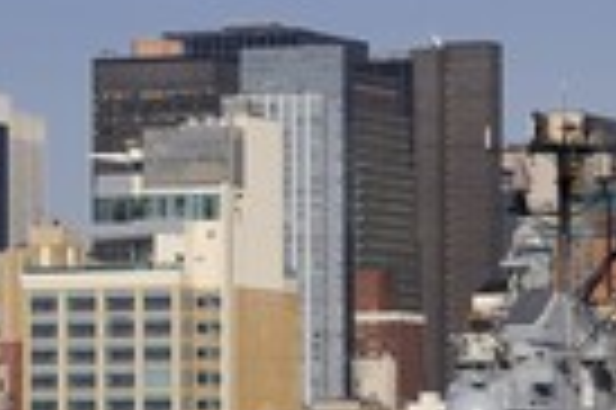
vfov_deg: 3.7
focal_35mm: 373
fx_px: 6375
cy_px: 230
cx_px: 344
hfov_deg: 5.5
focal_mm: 122
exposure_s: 1/500
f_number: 9
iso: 200
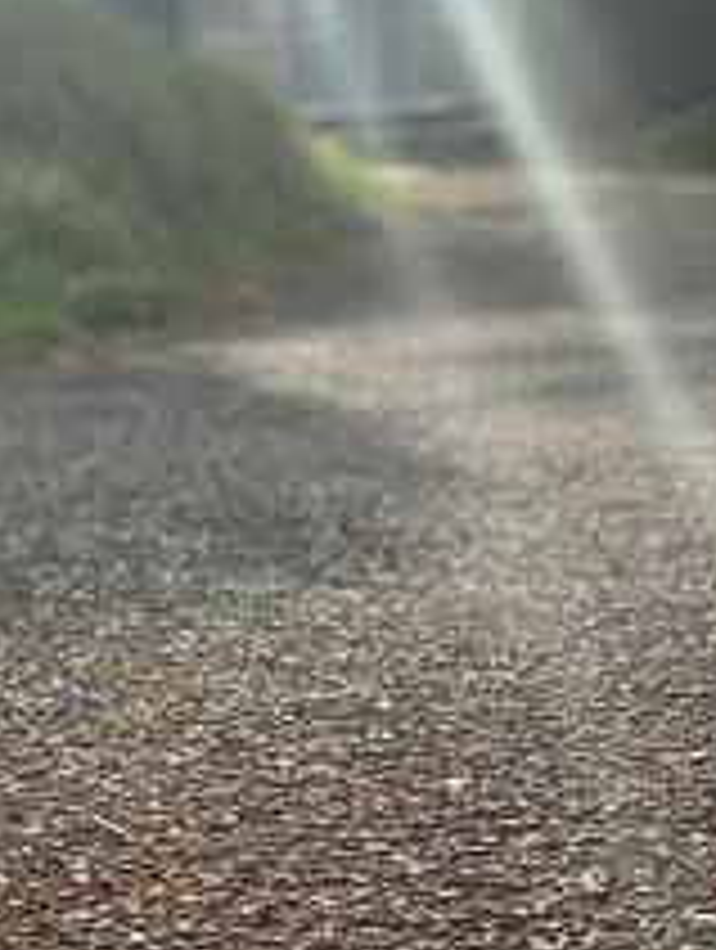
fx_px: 3382
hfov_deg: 11.9
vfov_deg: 16.0
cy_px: 563
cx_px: -34
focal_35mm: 123
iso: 20
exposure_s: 1/905
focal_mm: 6
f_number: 2
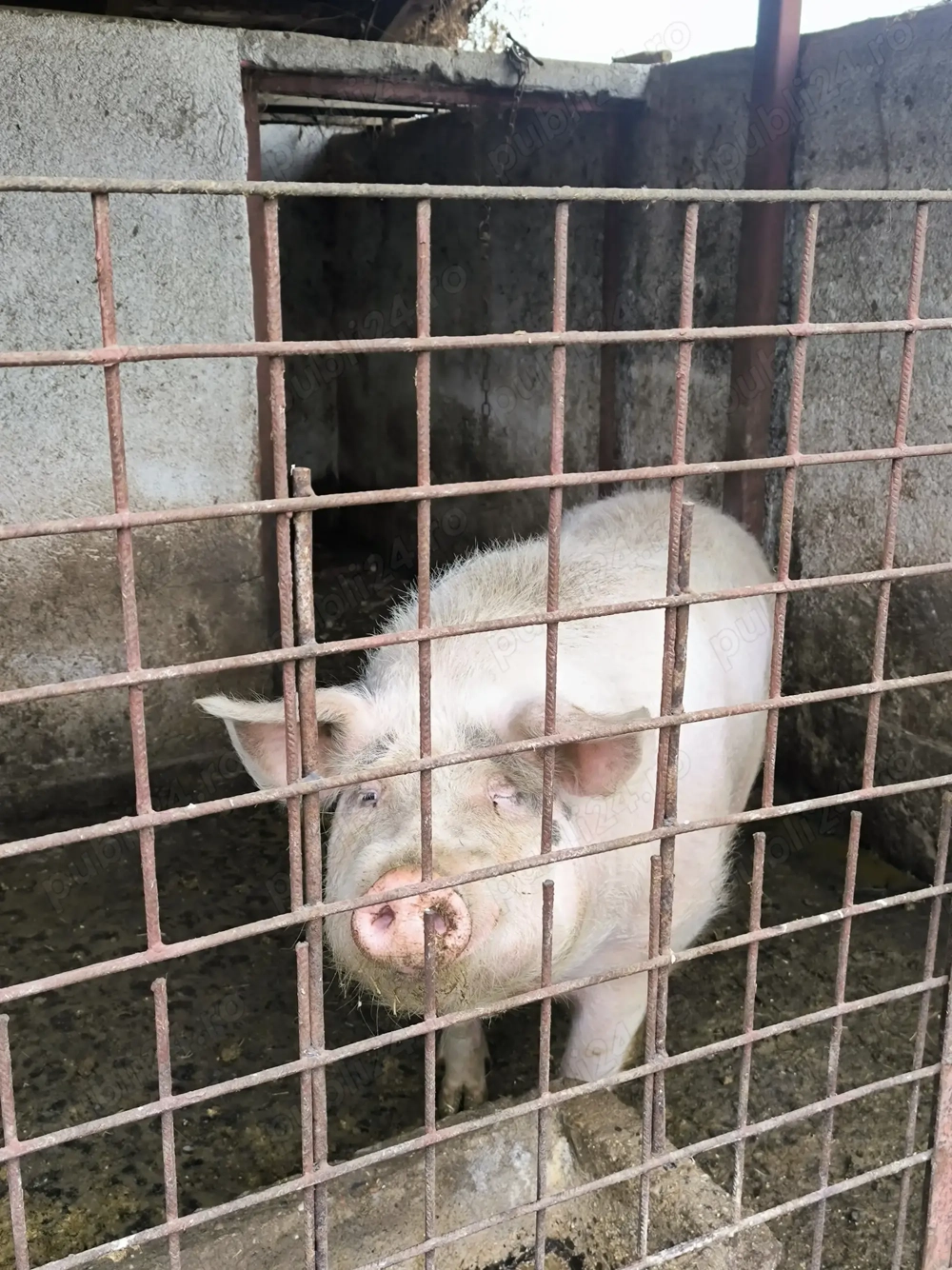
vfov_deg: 52.6
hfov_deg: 40.7
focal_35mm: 35
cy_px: 635
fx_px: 1284
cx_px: 476
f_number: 1.9
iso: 64
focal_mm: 6.92
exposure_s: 1/100
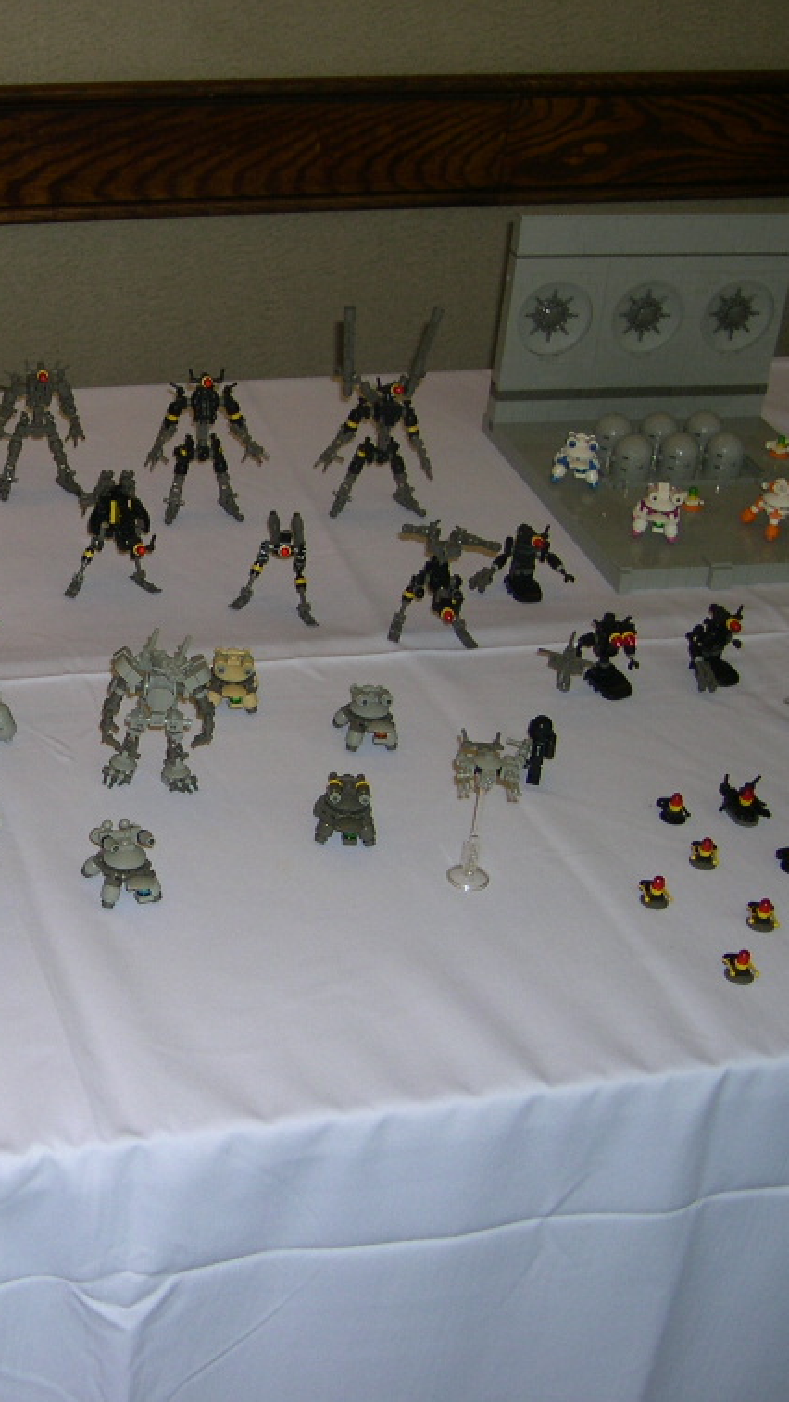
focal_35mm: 56
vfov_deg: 37.2
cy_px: 707
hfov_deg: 20.7
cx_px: -26
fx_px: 2082
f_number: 2.8
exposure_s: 1/60
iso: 100
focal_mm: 8
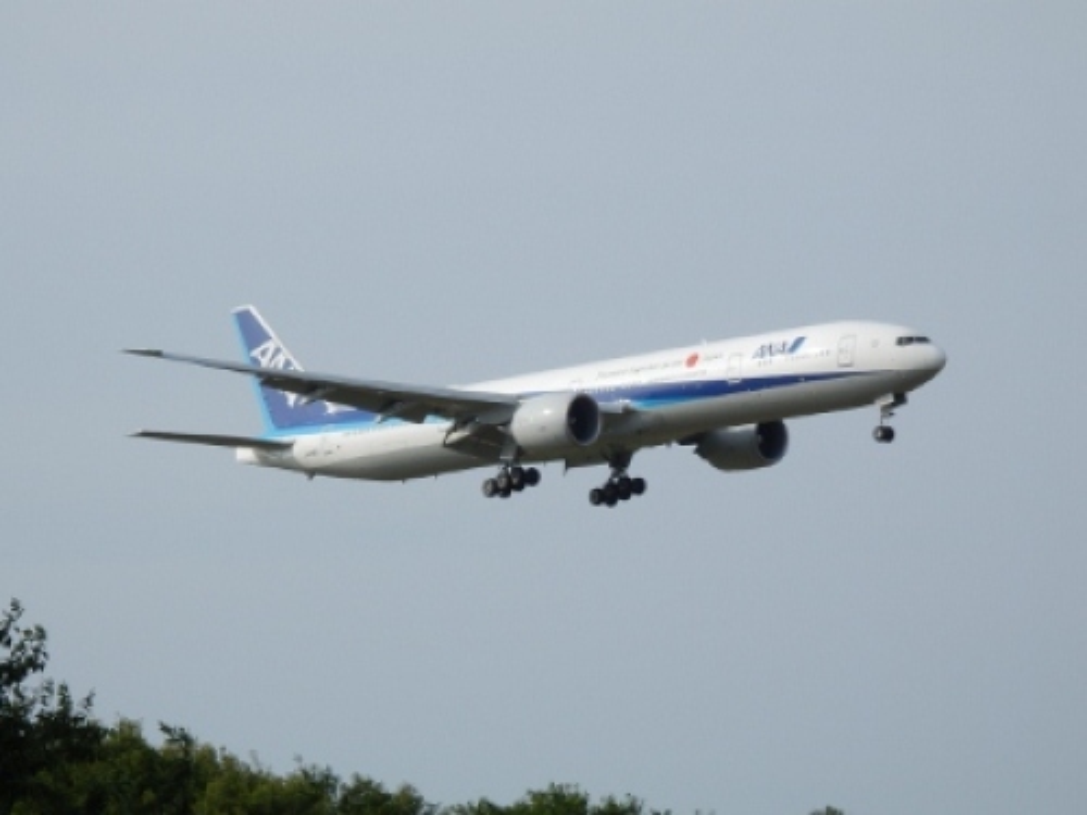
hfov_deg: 11.7
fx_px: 5307
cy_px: 408
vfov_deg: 8.8
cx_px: 544
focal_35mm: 169
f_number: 5.7
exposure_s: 1/500
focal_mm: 30.2
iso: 80
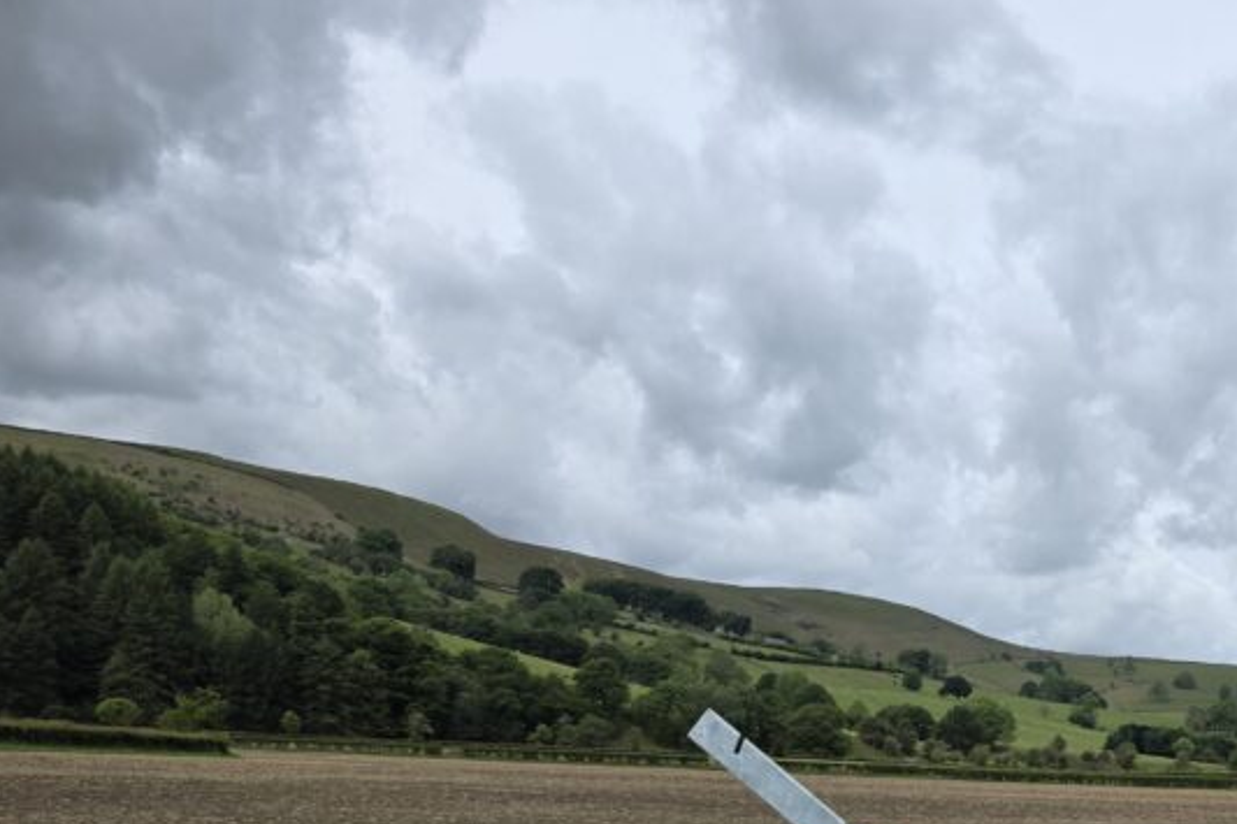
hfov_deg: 39.0
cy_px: 854
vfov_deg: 27.3
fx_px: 1580
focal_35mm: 46
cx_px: 1170
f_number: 1.7
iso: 80
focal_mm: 6.3
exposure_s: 1/5958
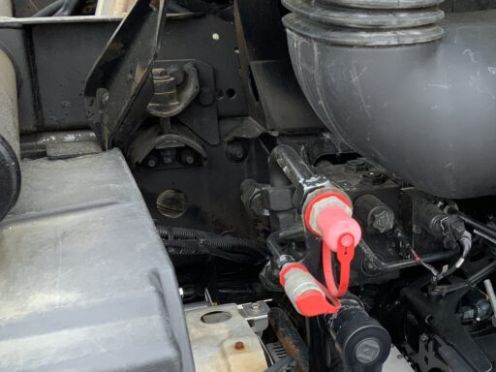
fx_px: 831
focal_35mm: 58
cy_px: 250
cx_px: 442
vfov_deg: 25.1
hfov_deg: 31.7
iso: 16
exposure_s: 1/189
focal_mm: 3
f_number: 1.8
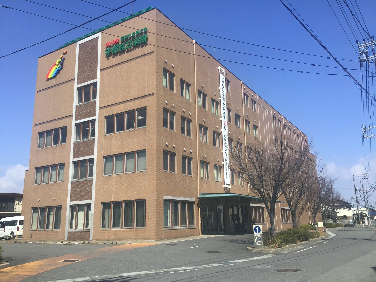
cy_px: 141
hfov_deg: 58.4
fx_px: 337
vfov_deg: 45.4
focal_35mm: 31
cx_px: 188
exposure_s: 1/1381
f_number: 2.4
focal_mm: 3.3
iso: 25
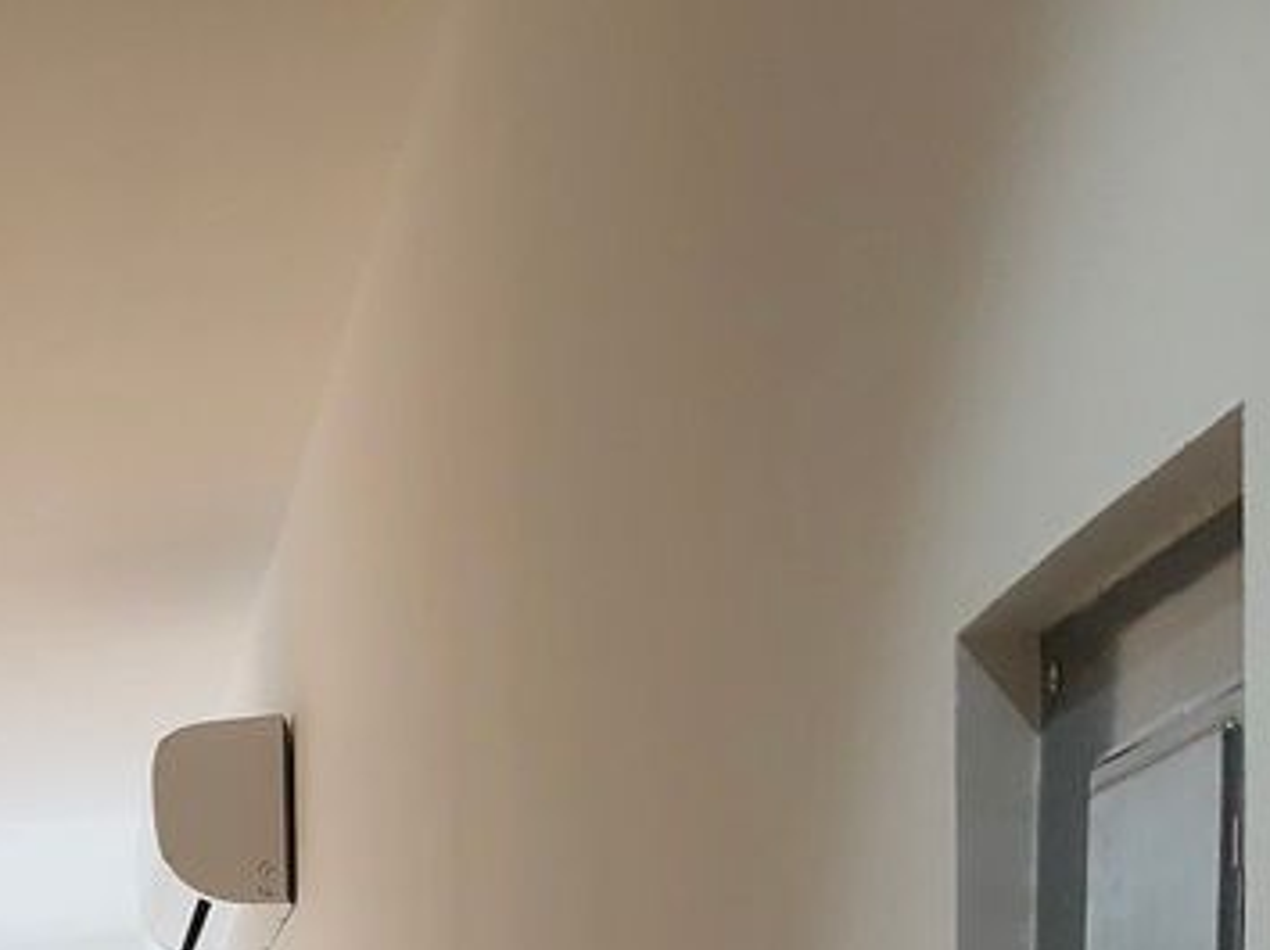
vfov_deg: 14.2
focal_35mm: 95
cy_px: 1552
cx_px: -624
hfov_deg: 18.4
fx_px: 3483
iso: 25
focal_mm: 4
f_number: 1.8
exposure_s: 1/40
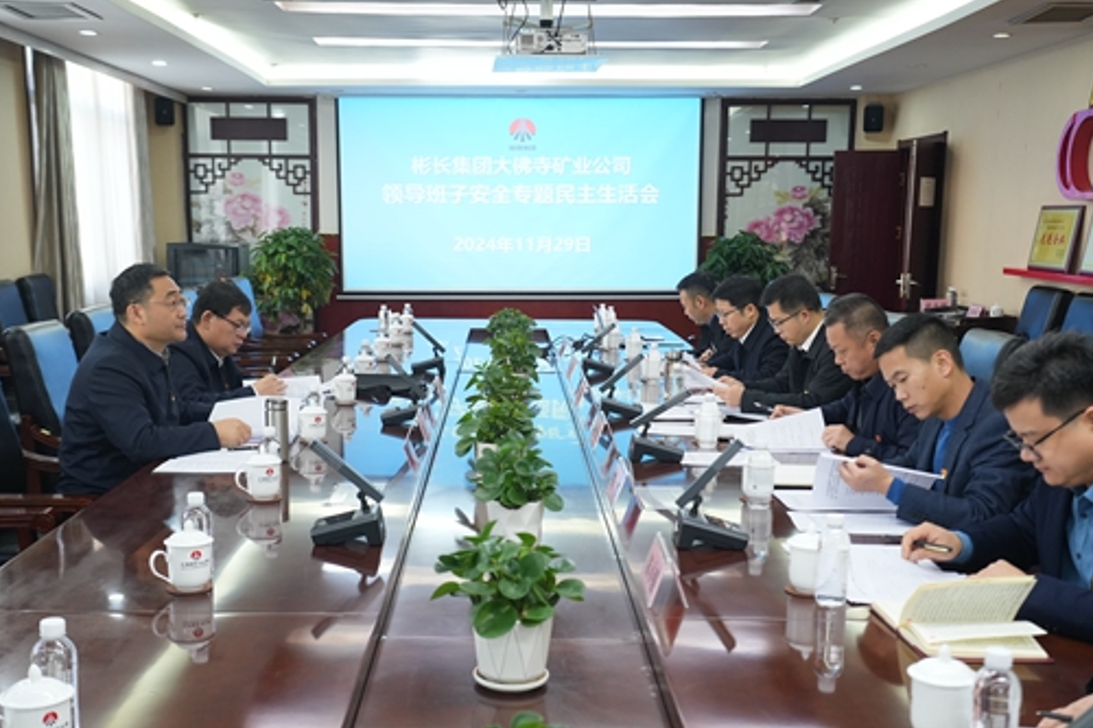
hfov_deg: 46.4
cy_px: 422
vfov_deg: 31.8
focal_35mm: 42
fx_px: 1275
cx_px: 540
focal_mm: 35
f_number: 3.5
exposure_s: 1/100
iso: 1600
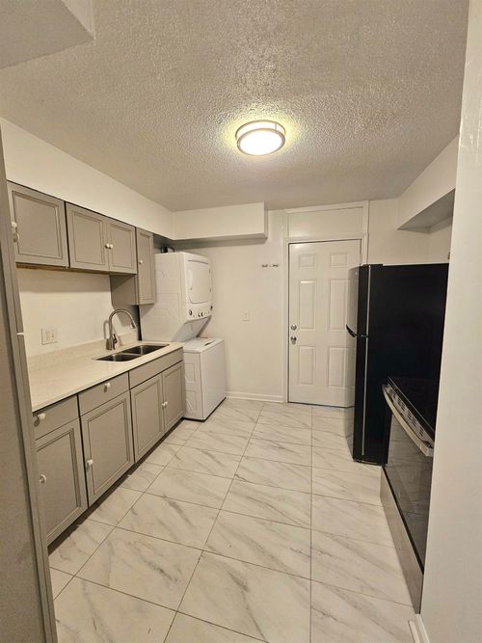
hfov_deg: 89.9
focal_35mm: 13
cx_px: 241
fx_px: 241
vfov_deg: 106.2
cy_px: 322
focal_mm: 2.2
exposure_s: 1/60.2
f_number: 2.2
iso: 400
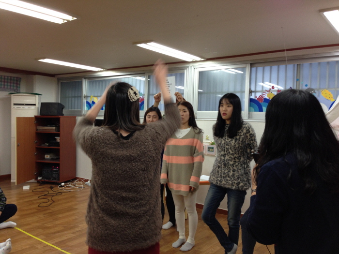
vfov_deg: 42.9
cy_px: 127
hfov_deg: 55.4
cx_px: 170
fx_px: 323
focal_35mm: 33
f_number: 2.4
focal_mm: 4.13
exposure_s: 1/20
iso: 80
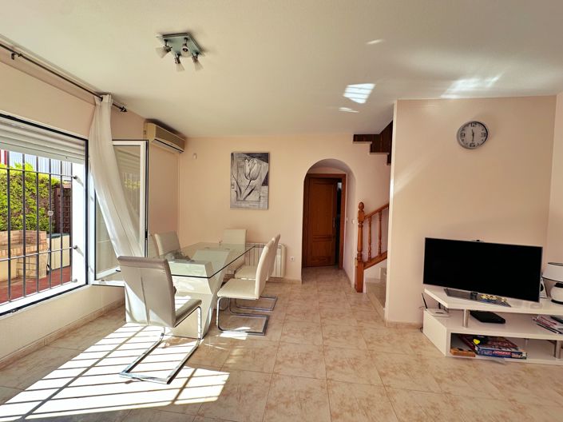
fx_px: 228
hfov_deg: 102.1
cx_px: 282
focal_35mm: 14
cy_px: 211
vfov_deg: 85.6
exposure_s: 1/183
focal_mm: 2.22
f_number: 2.2
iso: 40
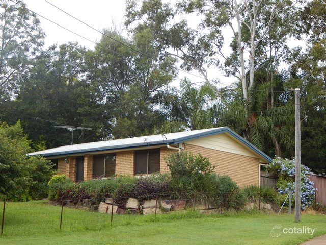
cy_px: 122
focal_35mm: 75
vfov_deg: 19.6
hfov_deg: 26.0
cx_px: 163
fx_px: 706
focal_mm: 13.5
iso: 125
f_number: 4.2
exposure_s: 1/320
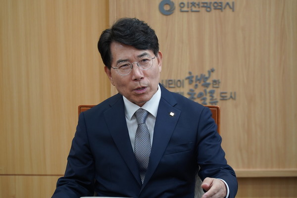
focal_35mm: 124
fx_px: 1023
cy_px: 99
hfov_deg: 16.5
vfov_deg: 11.1
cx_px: 148
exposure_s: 1/200
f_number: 4
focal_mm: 83
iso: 1000
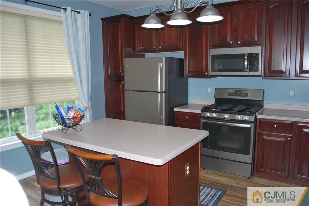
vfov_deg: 48.0
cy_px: 103
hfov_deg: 67.4
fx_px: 232
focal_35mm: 27
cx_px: 154
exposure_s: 1/60
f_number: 3.5
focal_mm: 18
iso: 200
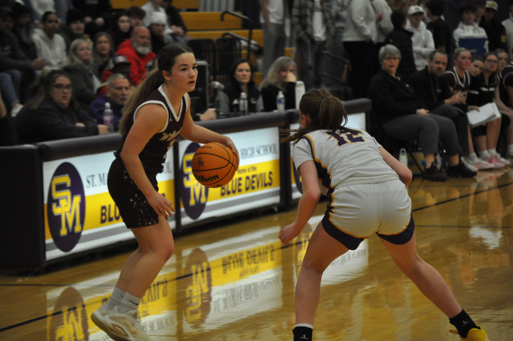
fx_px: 2348
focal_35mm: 165
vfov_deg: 8.3
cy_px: 170
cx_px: 256
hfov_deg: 12.5
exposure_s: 1/250
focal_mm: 110
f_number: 4.5
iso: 1600
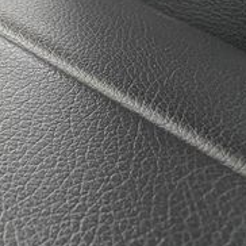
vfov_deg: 21.3
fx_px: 651
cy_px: 70
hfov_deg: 17.7
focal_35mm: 81
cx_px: -180
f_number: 1.6
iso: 500
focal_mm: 4.2
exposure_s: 1/40
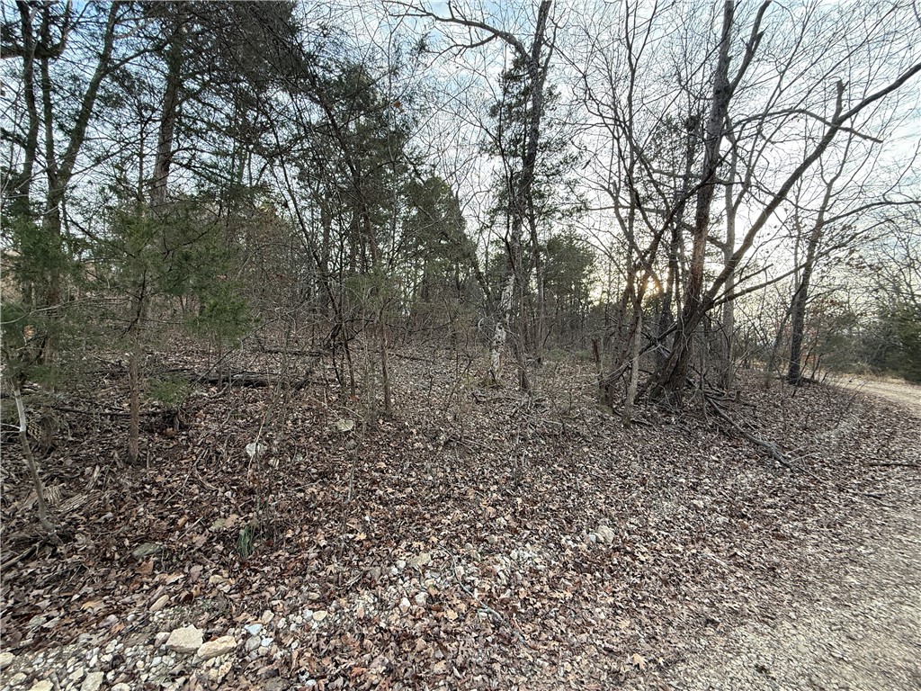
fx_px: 372
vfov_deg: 85.7
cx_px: 460
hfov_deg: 102.1
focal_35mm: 14
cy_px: 346
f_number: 2.2
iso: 64
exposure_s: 1/99
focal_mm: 2.22
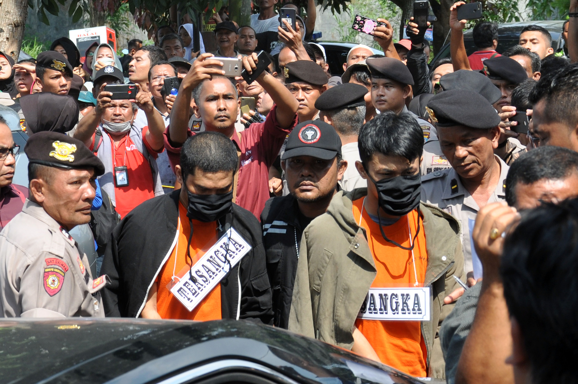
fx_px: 1010
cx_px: 289
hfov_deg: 31.9
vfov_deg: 21.5
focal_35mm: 63
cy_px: 192
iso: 200
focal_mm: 42
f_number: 7.1
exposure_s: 1/400
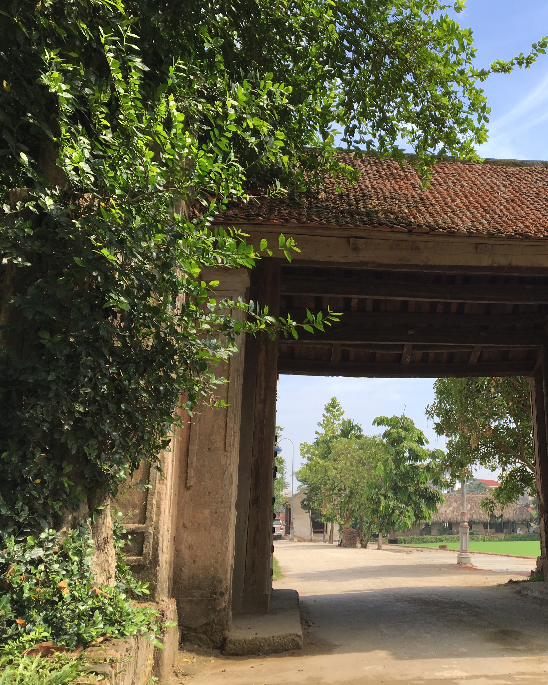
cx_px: 446
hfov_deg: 37.6
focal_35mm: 38
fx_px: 770
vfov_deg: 47.9
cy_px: 341
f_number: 2.2
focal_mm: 4.15
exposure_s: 1/739
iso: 25
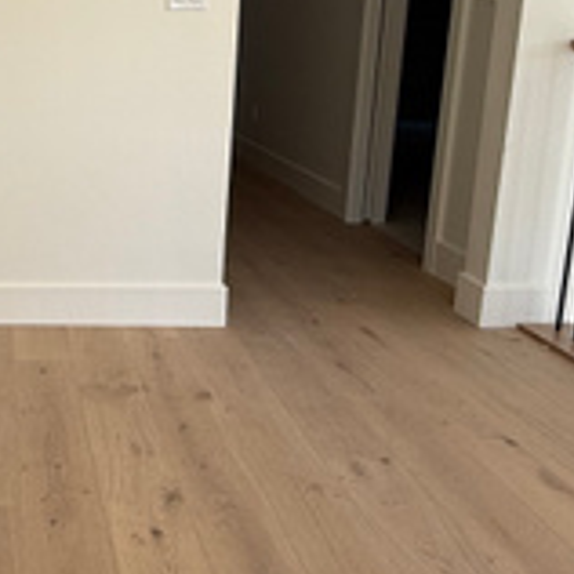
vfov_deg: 34.0
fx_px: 938
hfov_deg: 30.6
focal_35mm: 50
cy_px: 243
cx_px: -51
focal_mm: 2.22
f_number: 2.2
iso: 50
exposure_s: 1/193
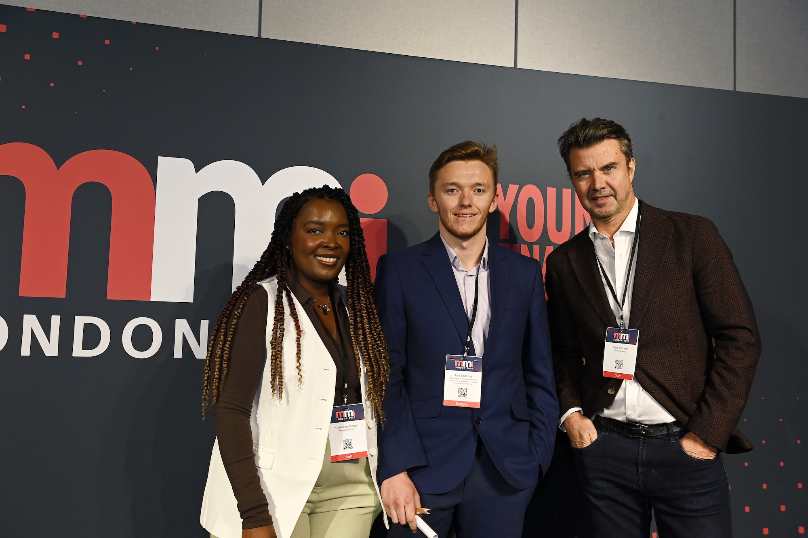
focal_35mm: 36
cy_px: 269
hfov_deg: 53.1
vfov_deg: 36.9
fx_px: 808
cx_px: 404
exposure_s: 1/160
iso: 1600
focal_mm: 36
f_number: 4.5
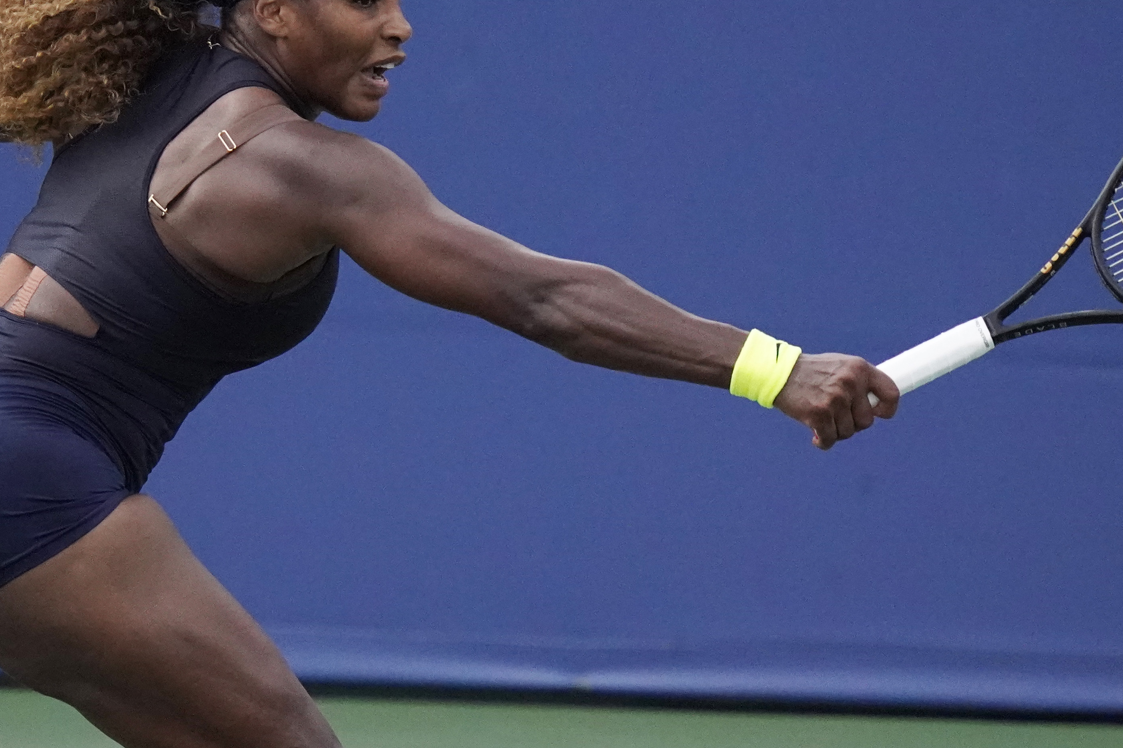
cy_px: 461
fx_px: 37368
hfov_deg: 1.7
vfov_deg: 1.1
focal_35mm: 1198
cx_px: 269
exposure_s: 1/16000
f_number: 4
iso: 8000
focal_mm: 560
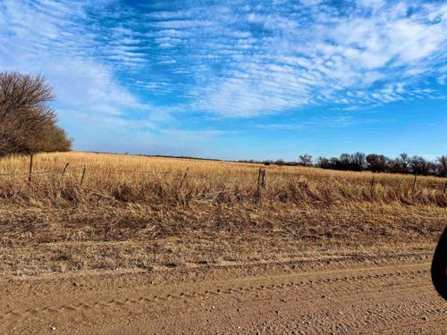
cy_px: 168
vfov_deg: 53.1
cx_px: 224
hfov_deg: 67.3
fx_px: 336
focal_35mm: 26
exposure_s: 1/4950
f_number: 1.6
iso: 50
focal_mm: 5.96
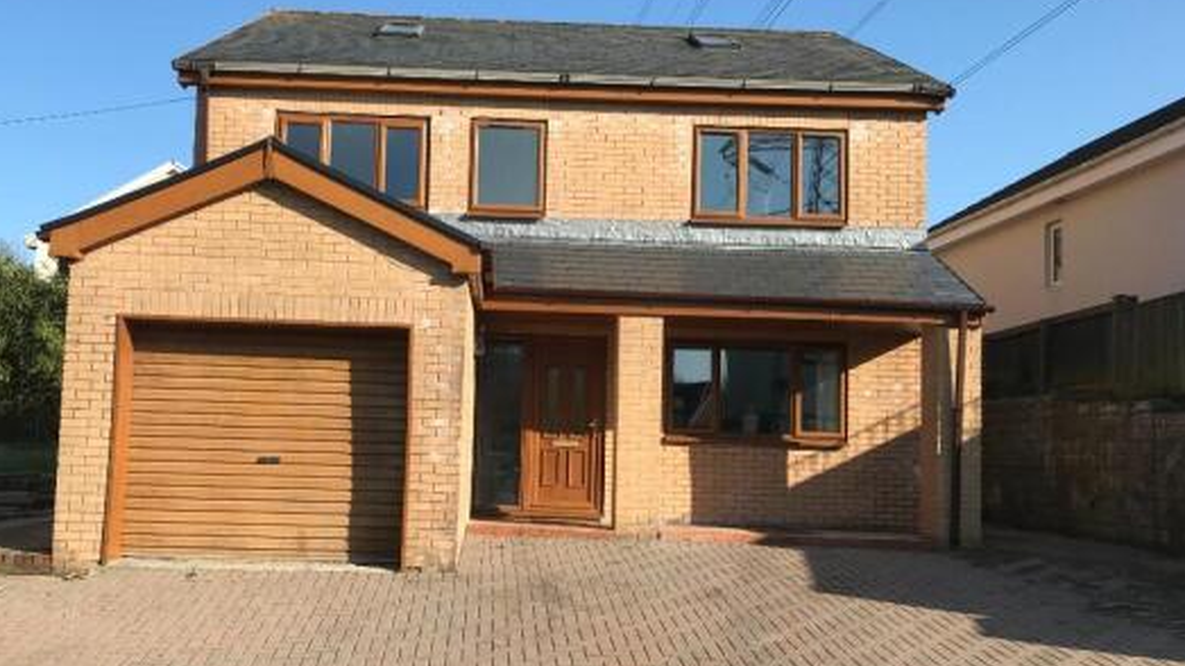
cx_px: 540
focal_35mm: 34
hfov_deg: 57.9
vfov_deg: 34.6
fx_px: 1068
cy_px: 388
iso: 20
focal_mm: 3.99
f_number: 1.8
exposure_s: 1/1497
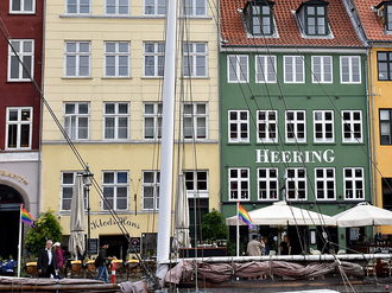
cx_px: 236
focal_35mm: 84
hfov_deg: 23.3
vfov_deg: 17.4
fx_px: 951
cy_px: 58
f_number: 4
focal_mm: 32
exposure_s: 1/400
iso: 100
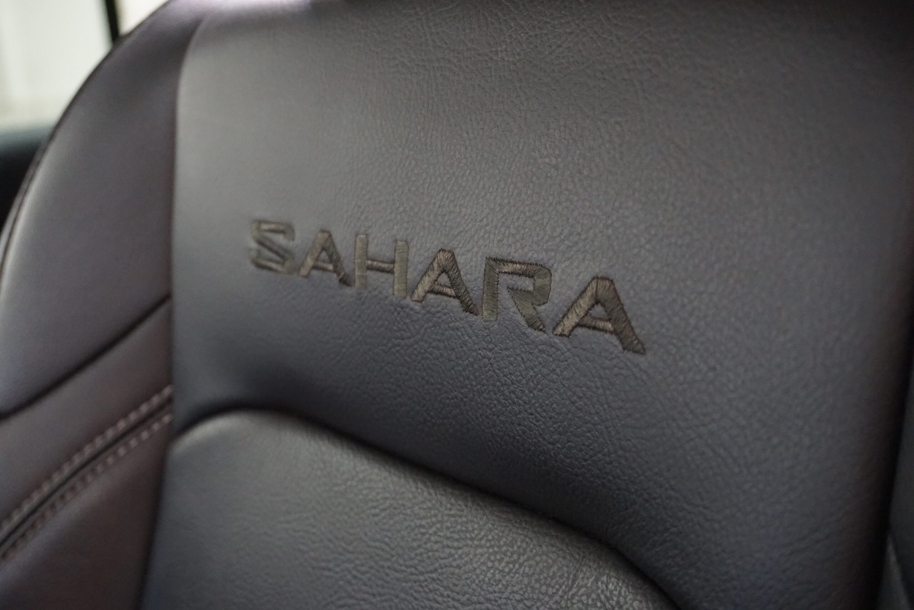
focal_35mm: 40
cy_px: 305
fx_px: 1028
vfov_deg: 33.0
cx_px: 457
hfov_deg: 47.9
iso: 3200
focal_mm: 27
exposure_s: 1/6
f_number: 4.5
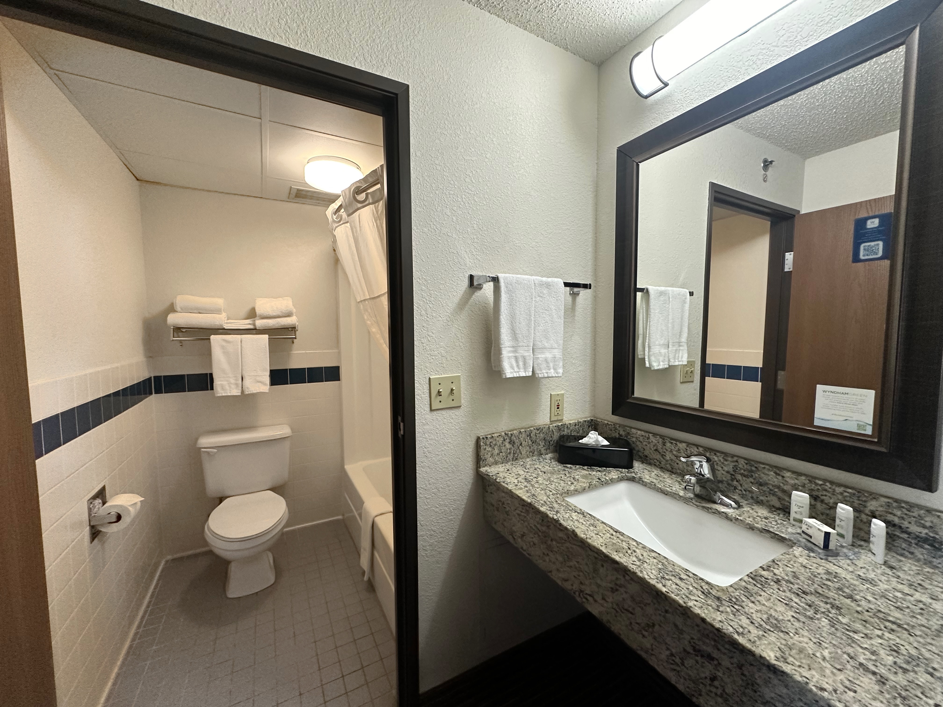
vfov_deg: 85.7
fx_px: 381
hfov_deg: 102.1
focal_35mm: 14
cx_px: 472
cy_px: 354
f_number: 2.2
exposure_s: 1/120
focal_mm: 2.22
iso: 250
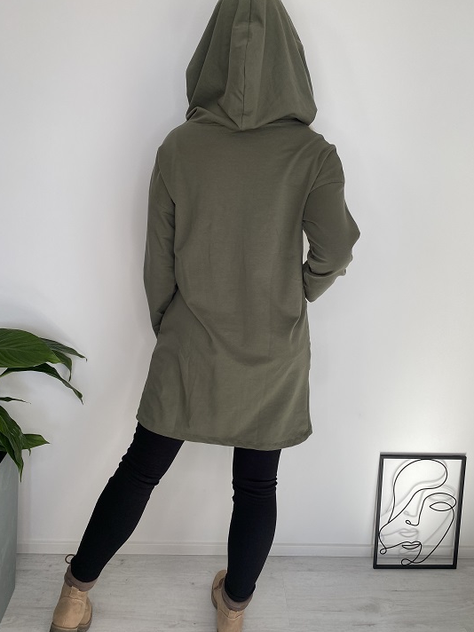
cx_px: 231
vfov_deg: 63.4
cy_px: 307
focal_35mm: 28
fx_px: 511
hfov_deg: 49.7
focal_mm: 4.25
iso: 32
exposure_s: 1/156
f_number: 1.8
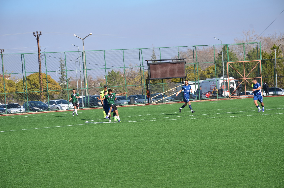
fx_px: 1240
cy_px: 94
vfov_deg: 8.7
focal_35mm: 158
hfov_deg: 13.1
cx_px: 142
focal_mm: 105
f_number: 8
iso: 100
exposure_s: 1/250
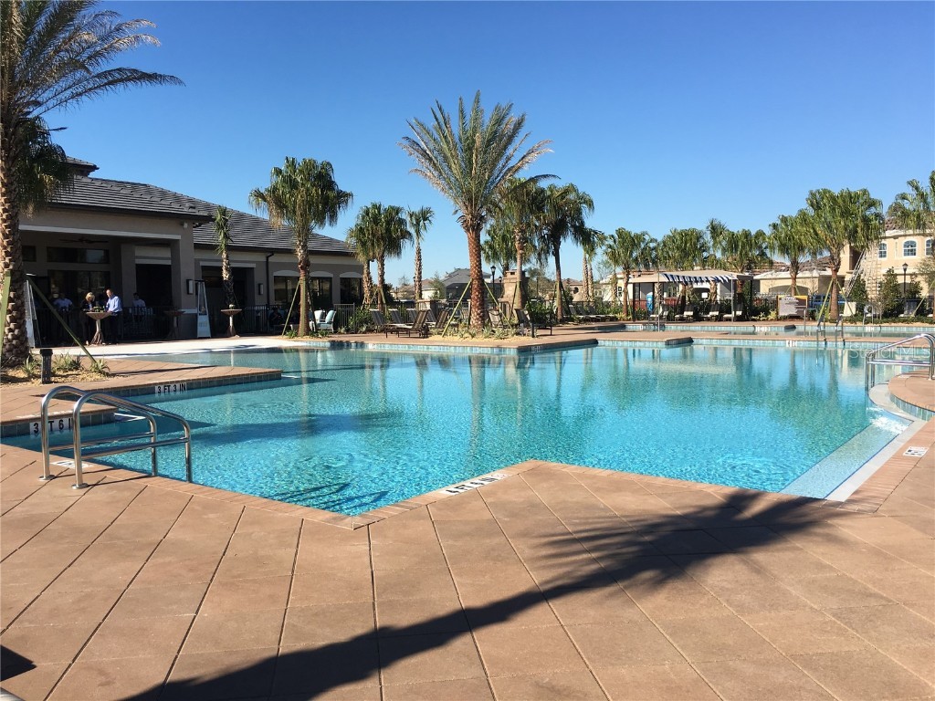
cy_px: 350
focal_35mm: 29
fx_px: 783
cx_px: 468
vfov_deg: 48.2
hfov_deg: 61.7
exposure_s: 1/1508
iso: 25
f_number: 2.2
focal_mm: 4.15
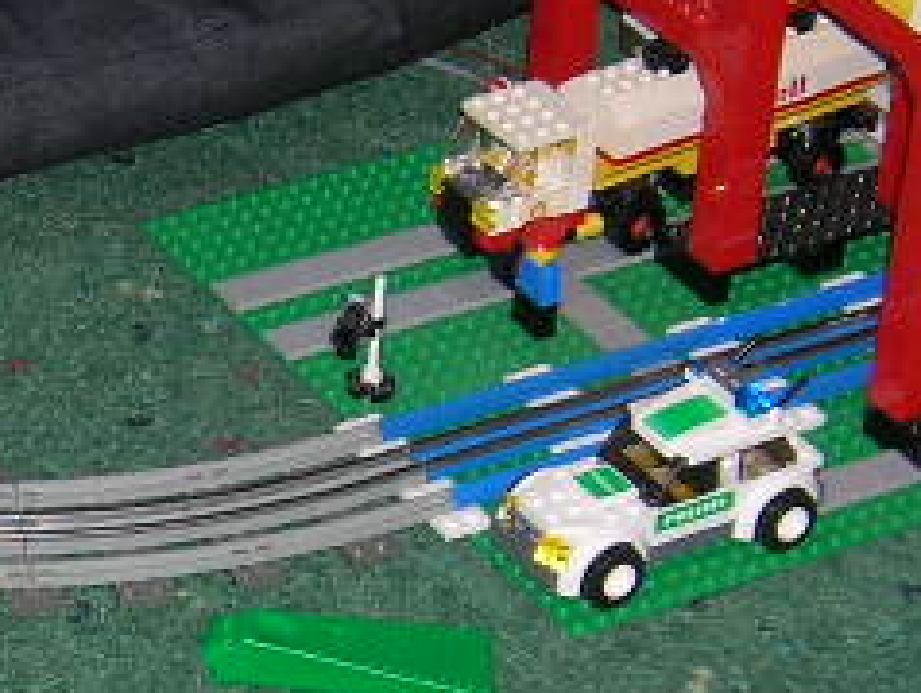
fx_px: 3888
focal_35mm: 146
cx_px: 74
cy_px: 515
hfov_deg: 13.4
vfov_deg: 10.2
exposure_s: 1/60.1
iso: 50
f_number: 2.9
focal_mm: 5.7
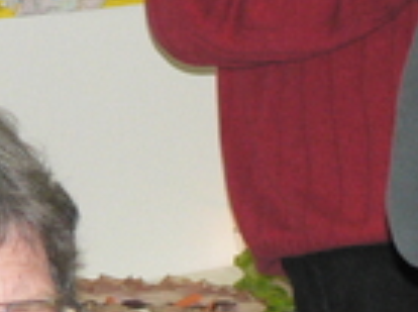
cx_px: 416
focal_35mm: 286
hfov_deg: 6.9
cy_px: 512
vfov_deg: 5.1
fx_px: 3448
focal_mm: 12.4
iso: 400
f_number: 3.2
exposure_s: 1/60
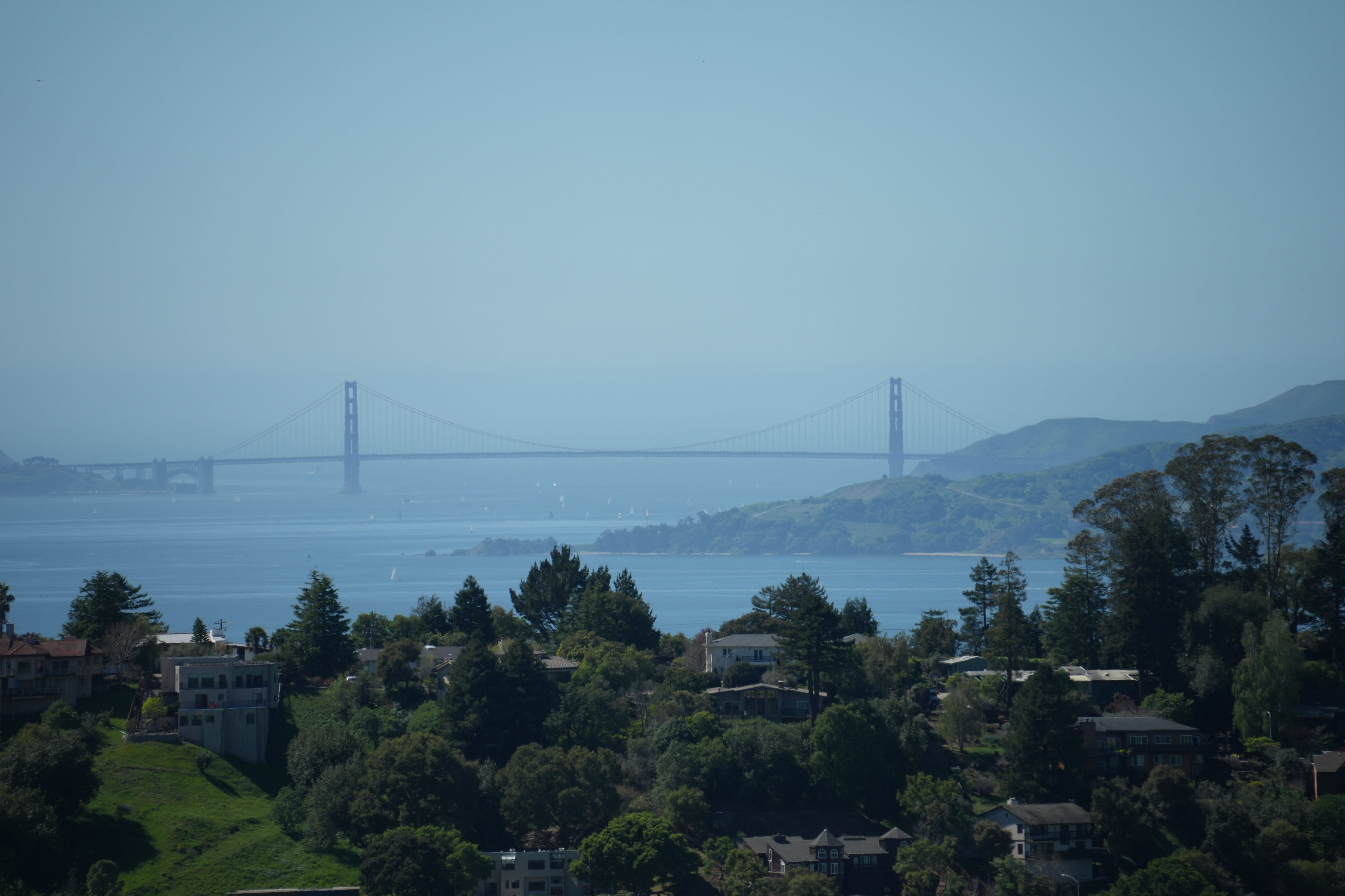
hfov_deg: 6.8
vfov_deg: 4.6
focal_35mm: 301
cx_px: 674
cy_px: 447
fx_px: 11244
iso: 200
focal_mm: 300
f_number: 7.1
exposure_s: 1/1000
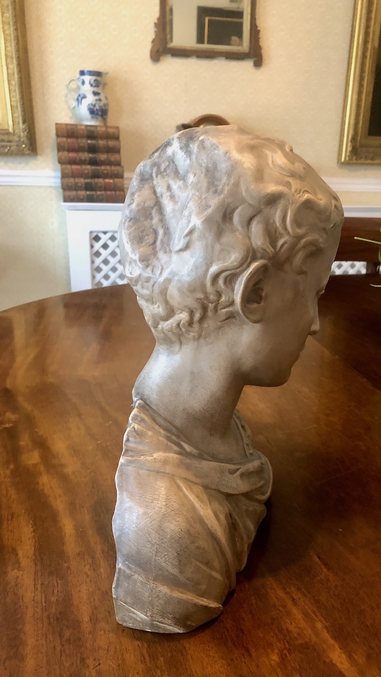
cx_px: 232
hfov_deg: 37.6
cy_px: 337
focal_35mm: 31
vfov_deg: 62.6
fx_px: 557
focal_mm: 4
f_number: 1.8
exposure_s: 1/9
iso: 100
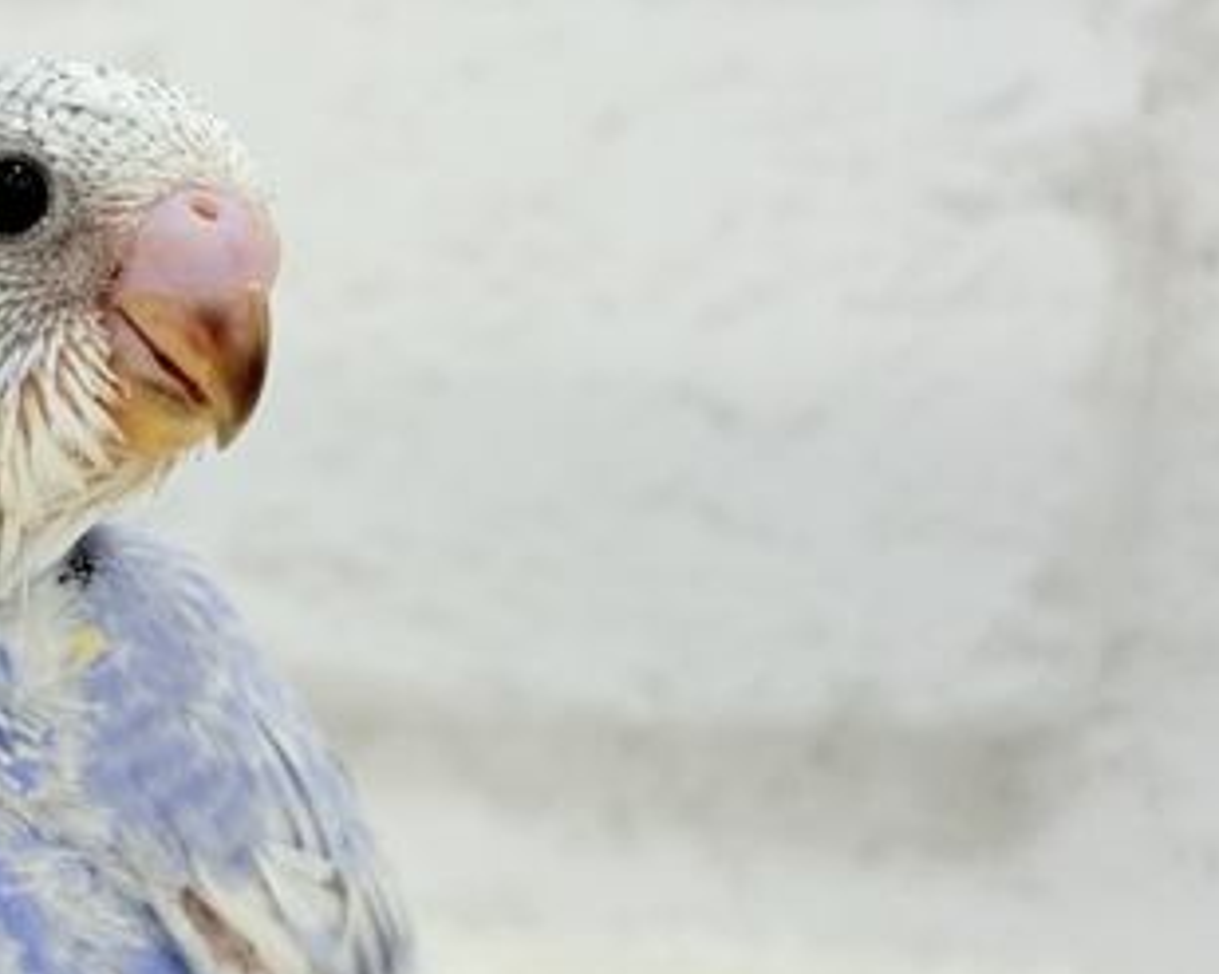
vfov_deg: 14.7
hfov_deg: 17.9
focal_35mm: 105
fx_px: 3787
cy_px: 493
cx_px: 59
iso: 32
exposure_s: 1/50
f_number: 1.6
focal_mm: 5.96
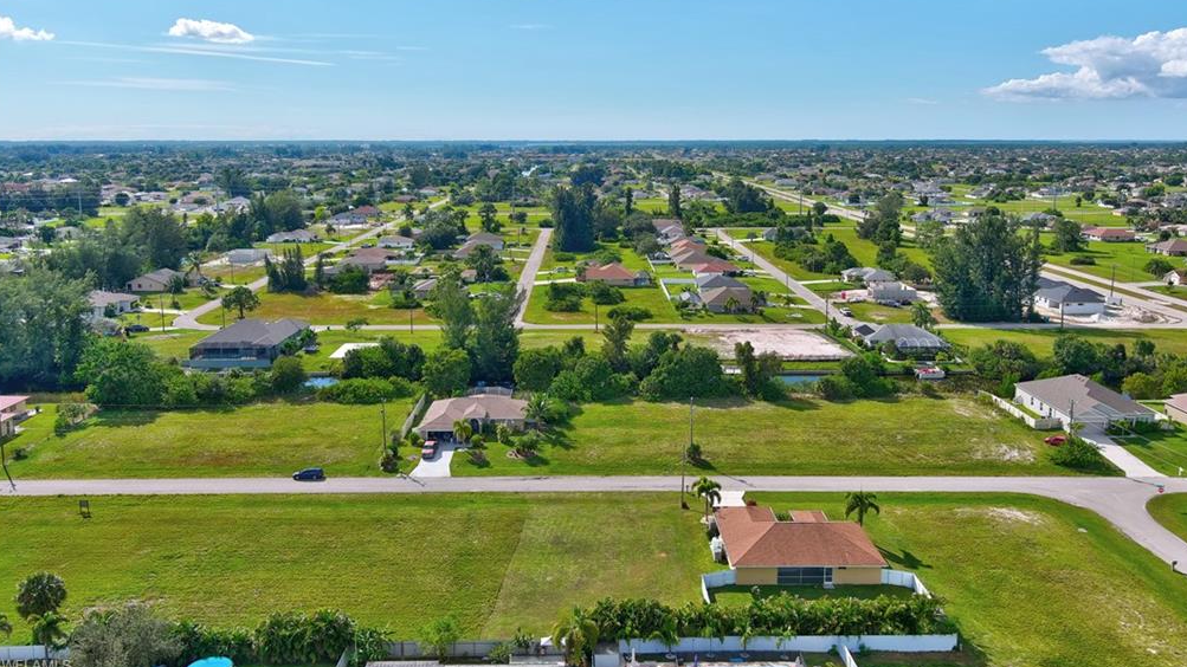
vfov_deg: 37.6
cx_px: 595
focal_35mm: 31
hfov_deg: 62.6
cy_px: 273
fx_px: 976
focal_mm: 10.6
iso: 105
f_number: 2.8
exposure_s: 1/1638
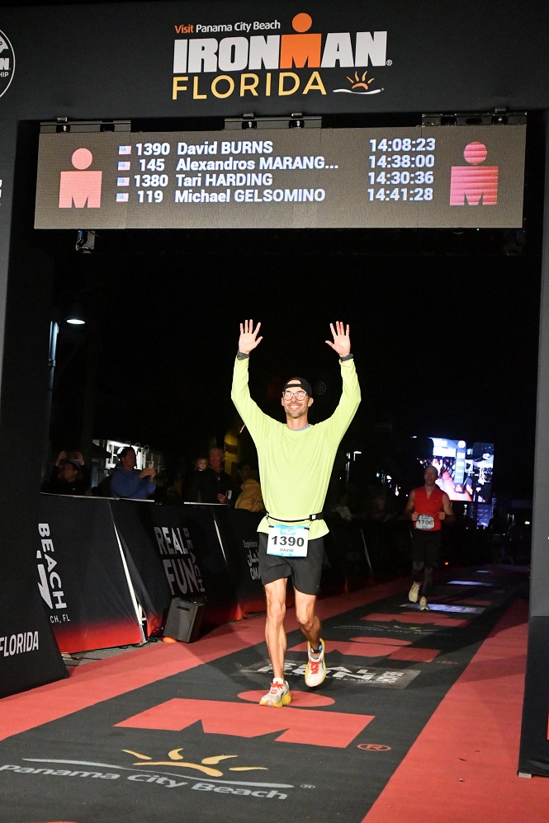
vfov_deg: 49.6
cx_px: 274
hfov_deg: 34.2
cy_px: 412
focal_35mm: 39
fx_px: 892
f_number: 4
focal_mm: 26
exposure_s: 1/500
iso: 6400
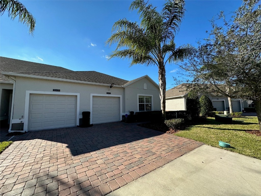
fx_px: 106
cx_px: 130
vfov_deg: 85.7
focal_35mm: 14
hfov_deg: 102.1
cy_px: 98
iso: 40
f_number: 2.2
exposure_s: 1/1062
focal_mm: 2.22
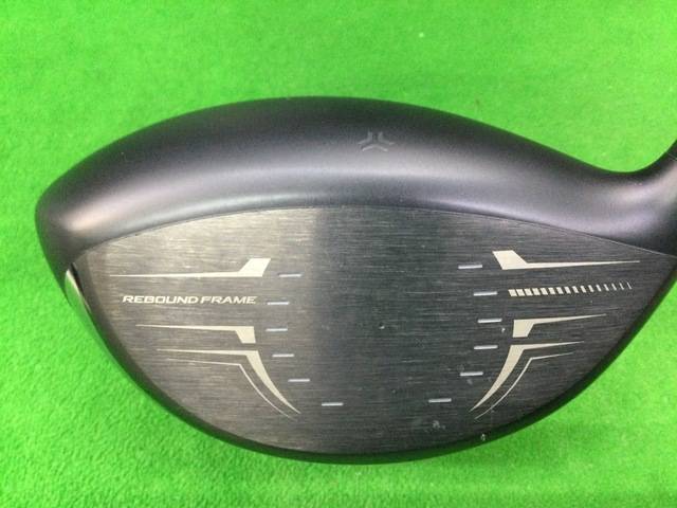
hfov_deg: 58.4
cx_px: 338
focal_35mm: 31
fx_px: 606
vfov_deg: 45.4
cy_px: 254
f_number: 2.4
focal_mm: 3.3
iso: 200
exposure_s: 1/24
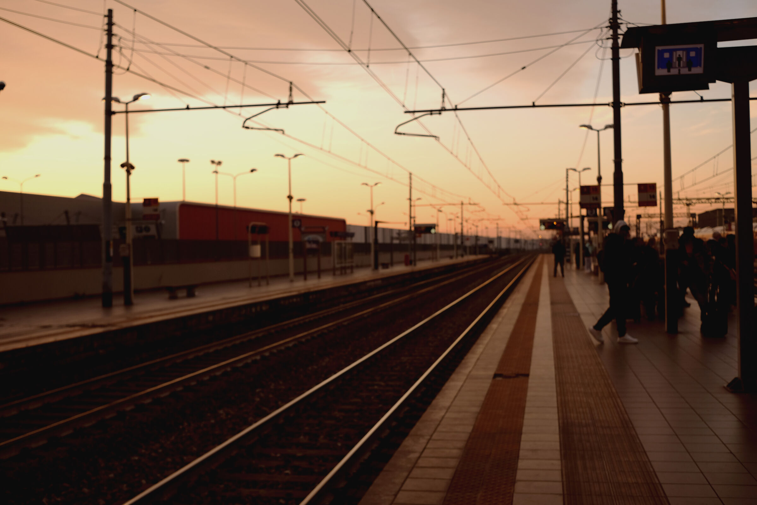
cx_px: 378
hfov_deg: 47.4
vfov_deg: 32.6
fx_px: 862
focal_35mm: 41
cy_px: 252
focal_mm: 27
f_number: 4
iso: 200
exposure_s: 1/180
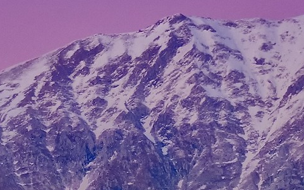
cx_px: -3
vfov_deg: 1.3
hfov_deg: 2.1
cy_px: 336
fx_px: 8379
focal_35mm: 1011
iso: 640
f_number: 4.7
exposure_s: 1/125
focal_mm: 132.9
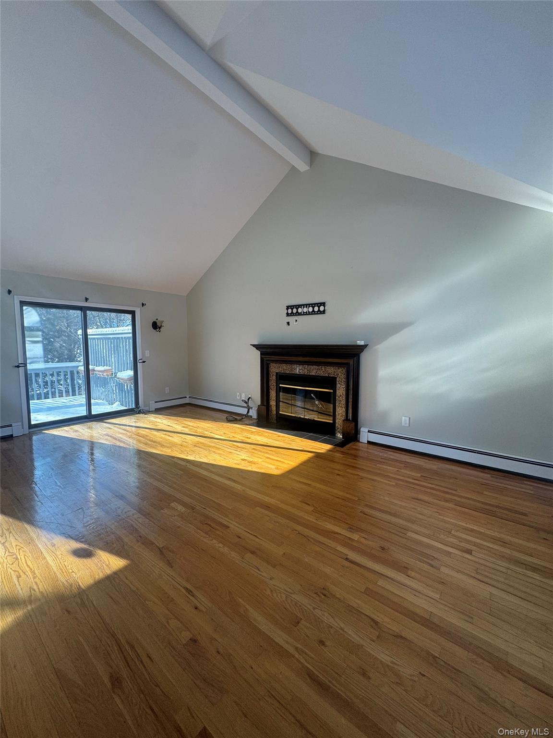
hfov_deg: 85.7
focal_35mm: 14
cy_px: 369
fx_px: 298
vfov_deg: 102.1
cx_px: 276
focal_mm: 2.22
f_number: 2.2
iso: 64
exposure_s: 1/99
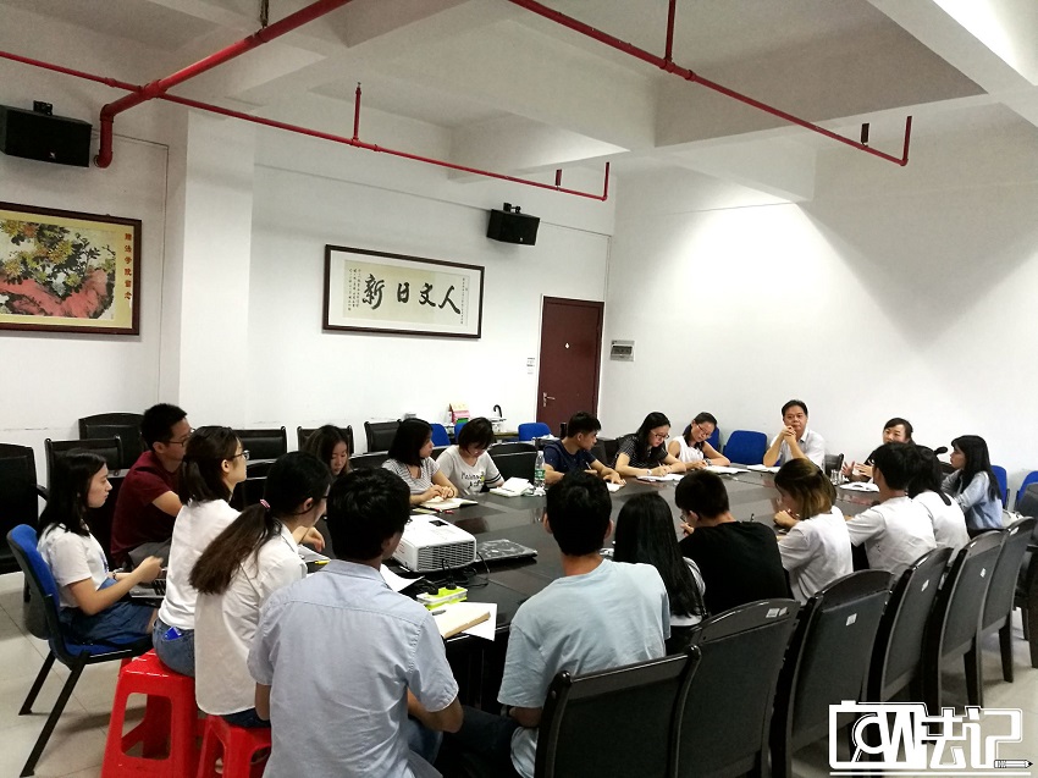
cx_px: 519
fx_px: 809
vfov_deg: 51.3
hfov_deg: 65.3
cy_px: 389
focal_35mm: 27
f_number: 2.2
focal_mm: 4.5
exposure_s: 1/33.3
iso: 400
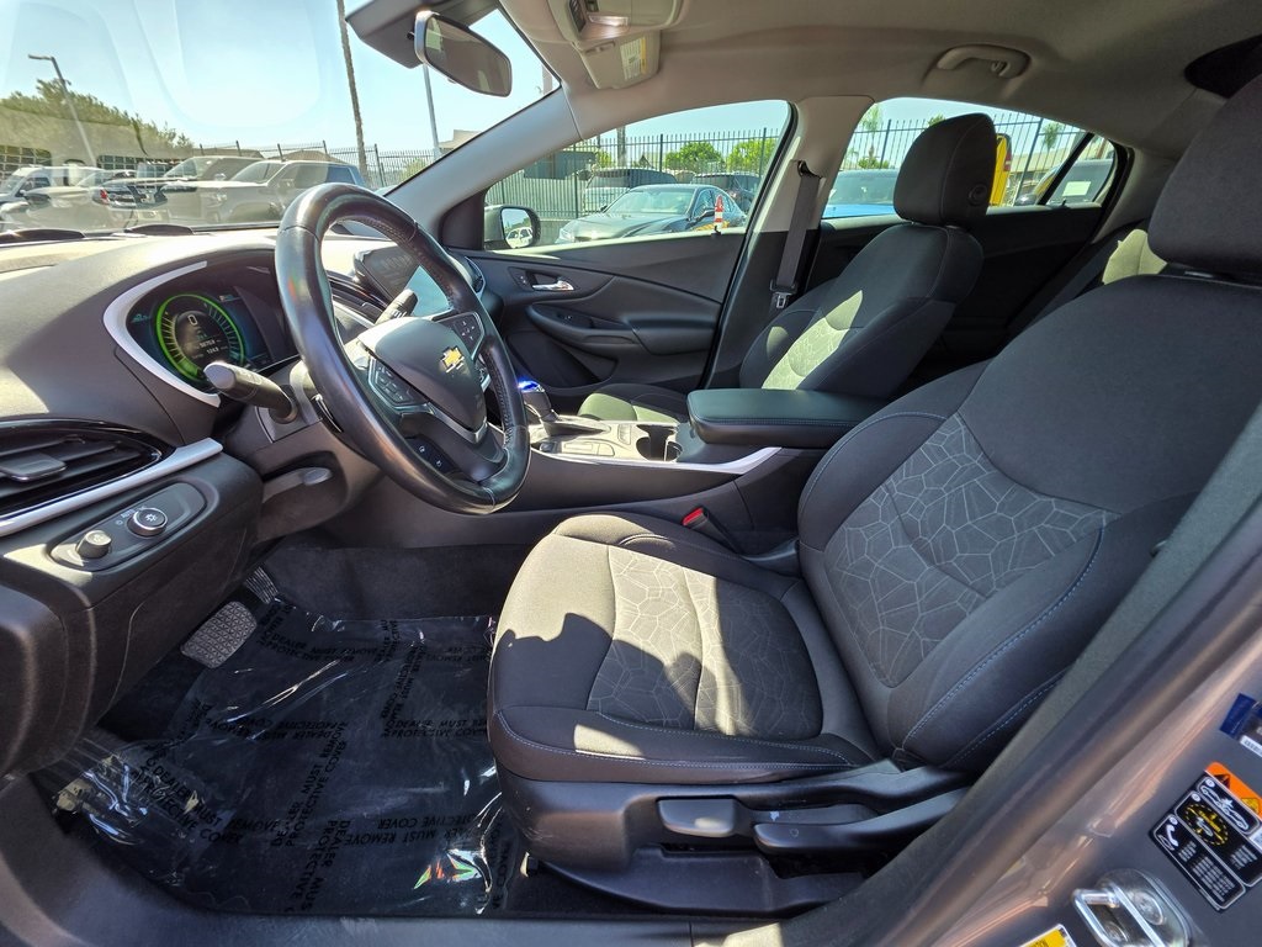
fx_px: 474
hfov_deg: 106.2
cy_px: 474
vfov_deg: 89.9
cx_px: 631
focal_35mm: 13
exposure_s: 1/120
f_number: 1.9
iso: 40
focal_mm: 2.2
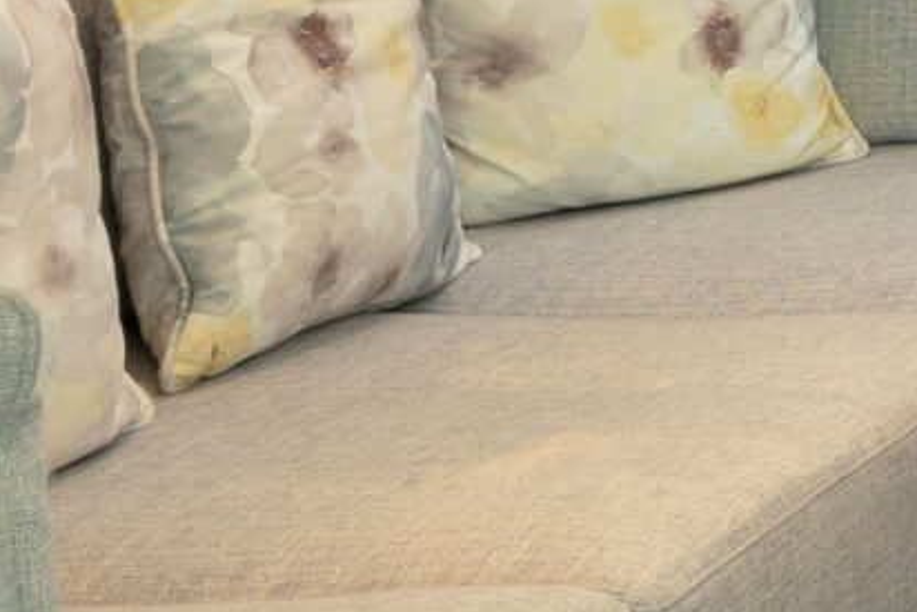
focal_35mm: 149
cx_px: 2455
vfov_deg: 8.6
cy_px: -740
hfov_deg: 10.8
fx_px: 3796
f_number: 8
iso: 320
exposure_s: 1/13
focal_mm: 24
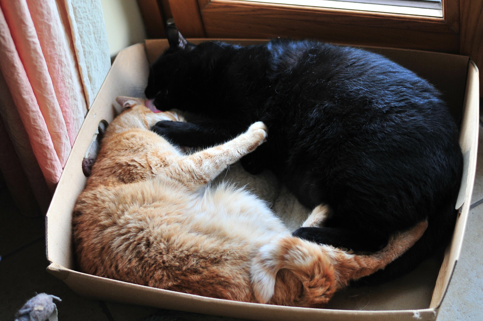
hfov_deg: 27.0
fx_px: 1005
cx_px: 242
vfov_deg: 18.1
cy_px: 160
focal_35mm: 75
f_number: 1.8
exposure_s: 1/320
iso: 320
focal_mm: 50
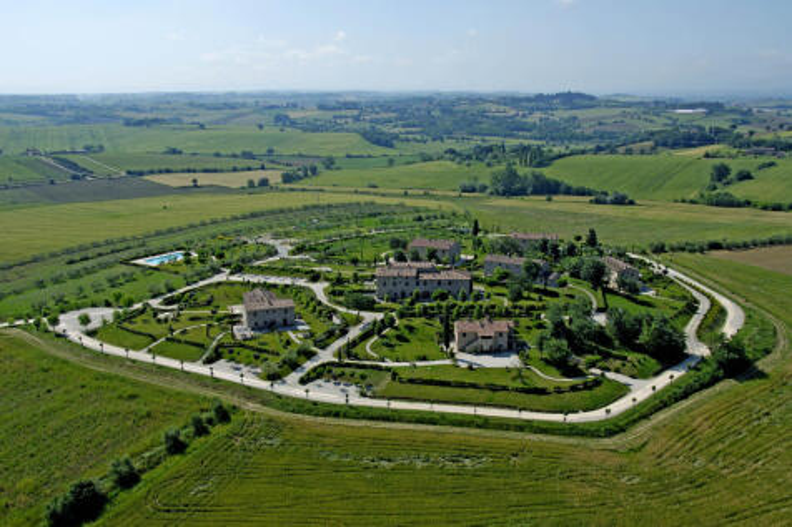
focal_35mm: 36
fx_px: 792
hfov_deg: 53.1
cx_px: 396
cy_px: 264
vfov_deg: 36.8
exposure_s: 1/320
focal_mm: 24
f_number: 7.1
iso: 100
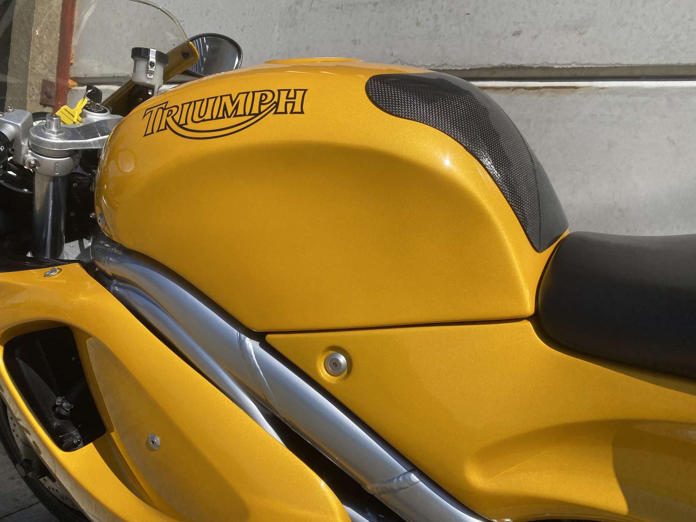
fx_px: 523
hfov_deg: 67.3
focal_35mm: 26
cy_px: 261
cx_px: 348
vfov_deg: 53.1
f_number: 1.8
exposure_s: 1/3984
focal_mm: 4.25
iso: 32
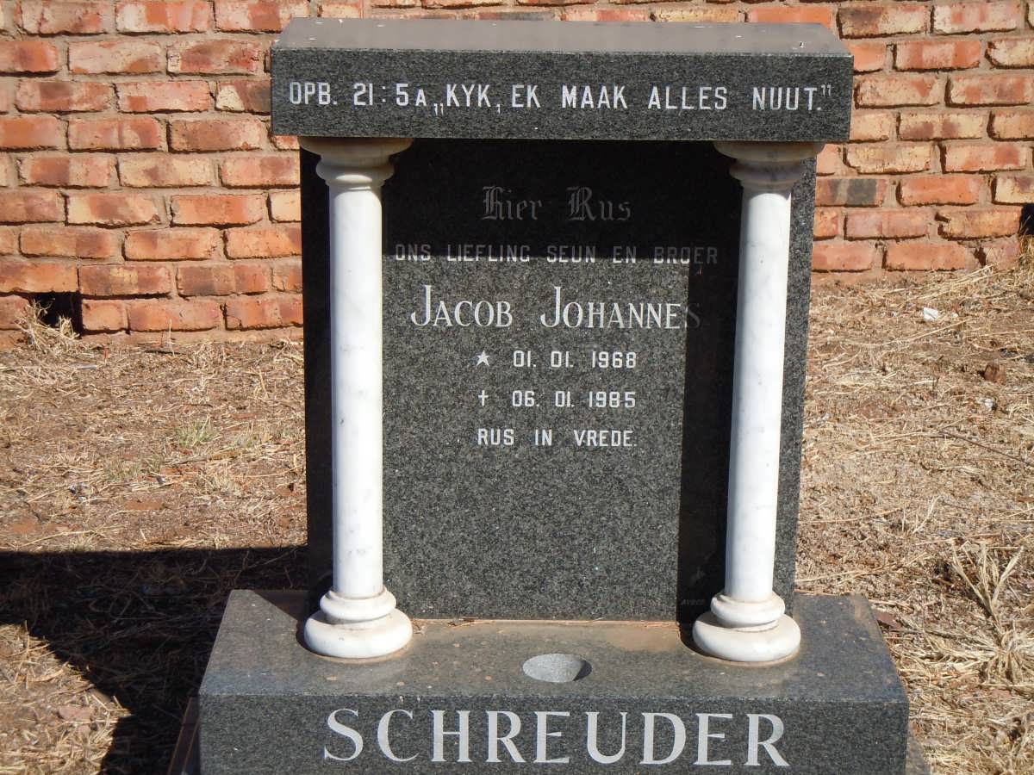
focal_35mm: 77
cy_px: 388
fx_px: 2300
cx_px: 517
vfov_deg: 19.1
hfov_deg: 25.3
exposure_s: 1/320
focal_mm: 13.9
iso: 200
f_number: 8.6
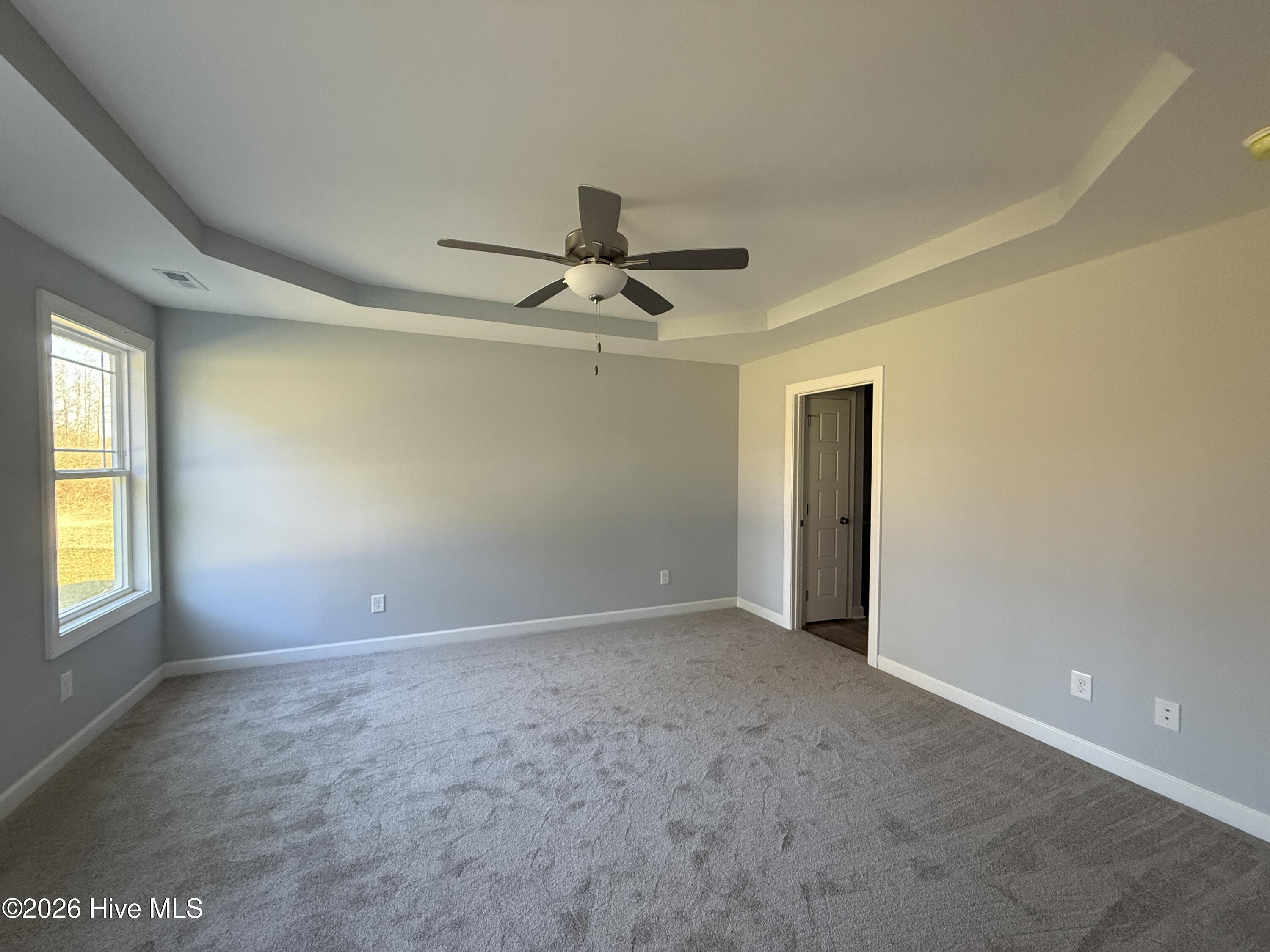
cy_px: 476
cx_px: 635
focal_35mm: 14
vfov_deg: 85.7
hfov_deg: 102.1
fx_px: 514
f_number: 2.2
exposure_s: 1/79
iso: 320
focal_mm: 2.22
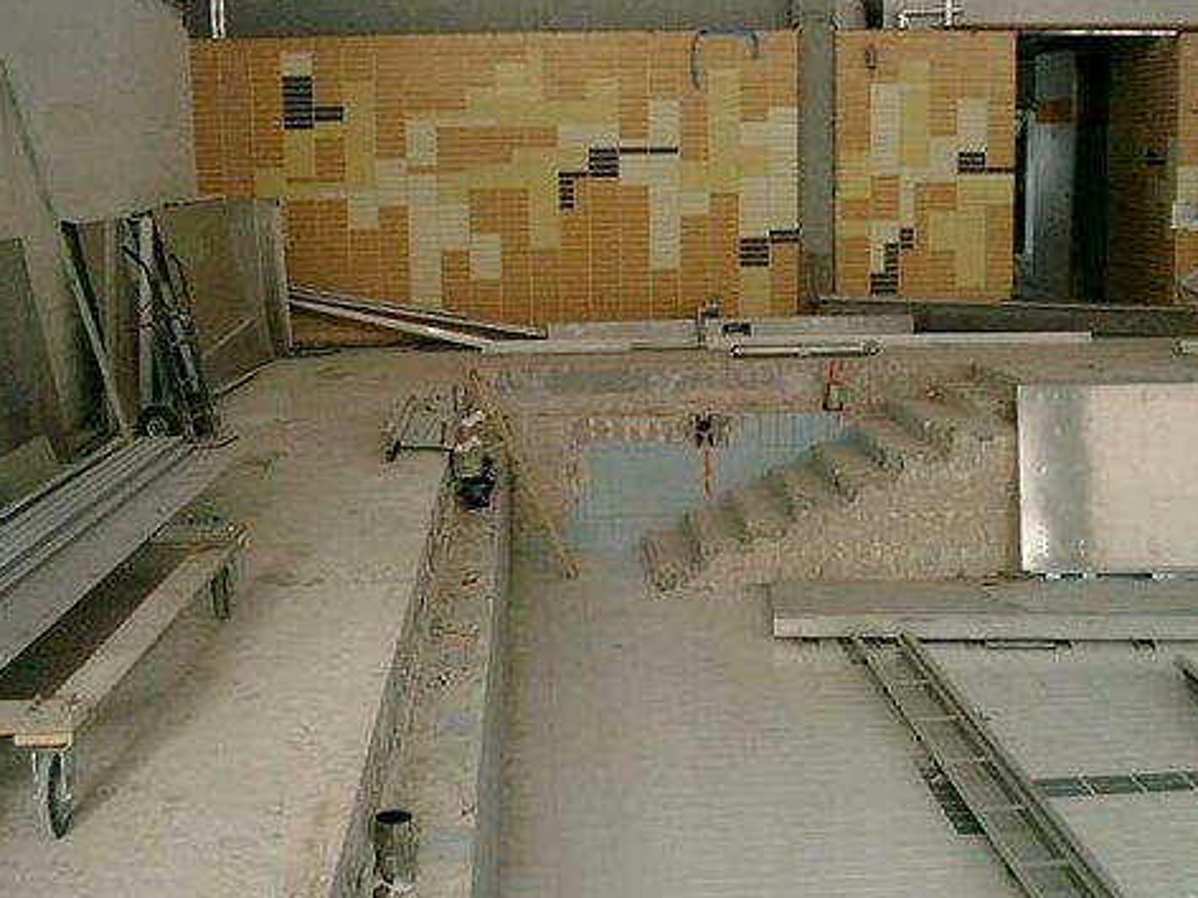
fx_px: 1627
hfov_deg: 40.4
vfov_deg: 30.9
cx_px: 652
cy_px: 502
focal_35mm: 47
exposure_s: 1/125
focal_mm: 7.6
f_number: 2.6
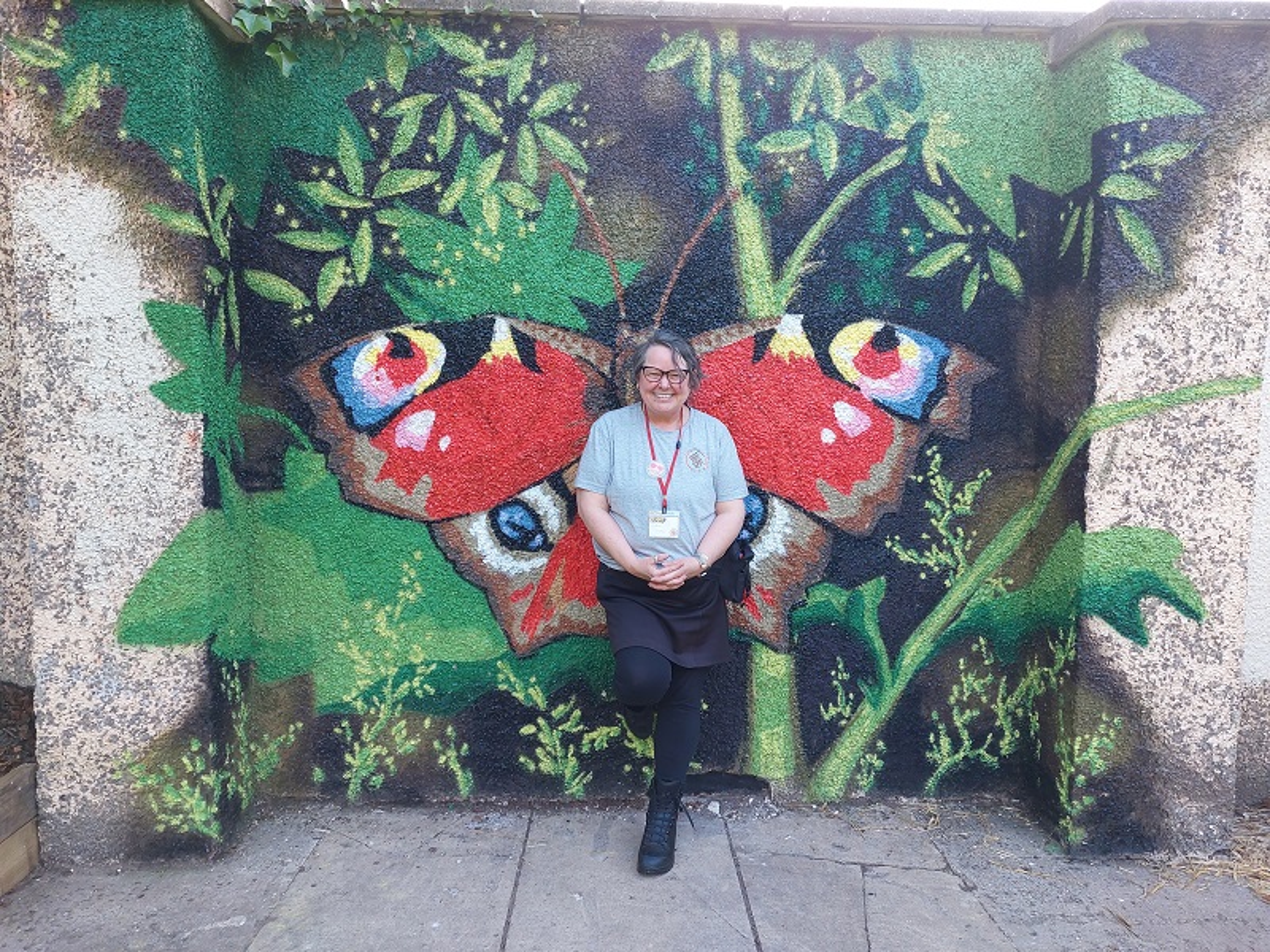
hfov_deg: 69.4
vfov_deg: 54.9
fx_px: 917
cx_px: 635
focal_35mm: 25
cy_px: 476
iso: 80
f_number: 1.8
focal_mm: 5.23
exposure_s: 1/100
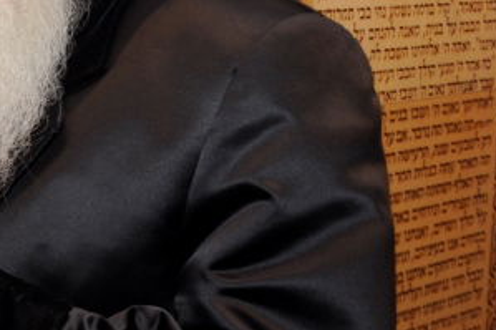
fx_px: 1556
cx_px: -27
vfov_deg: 11.9
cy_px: -33
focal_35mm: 113
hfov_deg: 17.6
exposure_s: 1/60
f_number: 5.6
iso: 400
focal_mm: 22
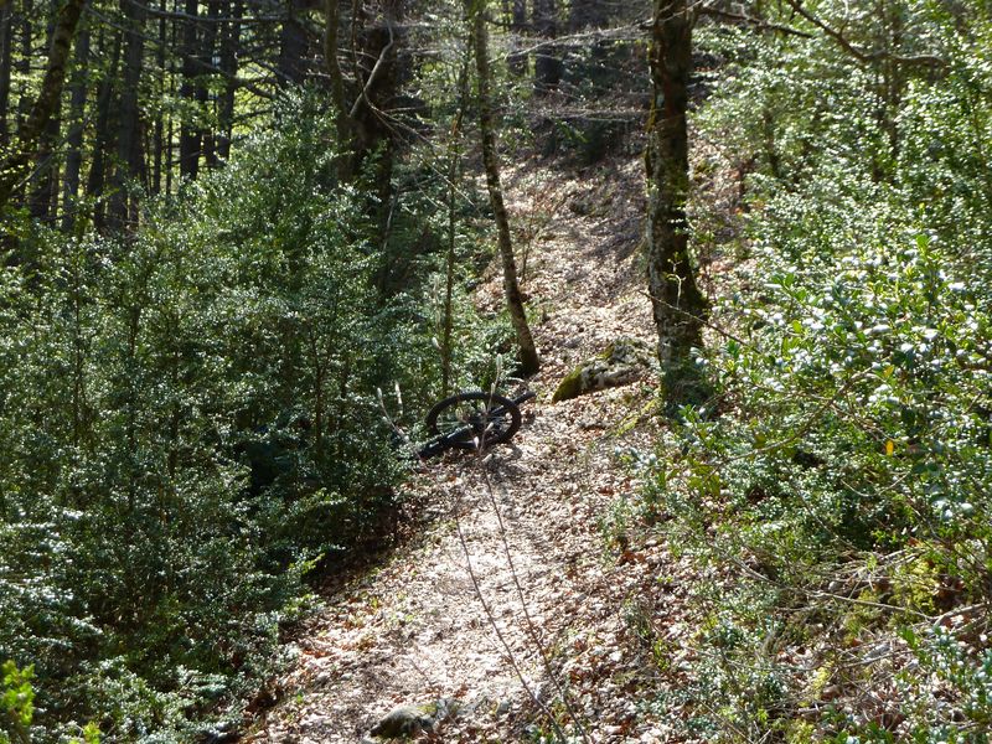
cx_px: 496
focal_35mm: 67
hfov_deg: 29.0
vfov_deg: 21.9
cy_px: 372
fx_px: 1920
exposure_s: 1/125
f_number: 4.1
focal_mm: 11
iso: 80
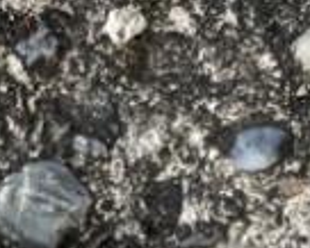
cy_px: 664
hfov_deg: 10.4
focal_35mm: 186
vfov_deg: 7.6
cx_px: 107
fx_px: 1708
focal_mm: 4.2
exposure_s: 1/204
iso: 32
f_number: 1.6
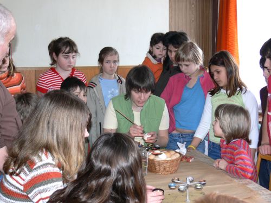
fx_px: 423
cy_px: 102
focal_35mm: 54
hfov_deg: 35.5
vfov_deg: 27.0
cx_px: 136
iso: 100
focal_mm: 11.4
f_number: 3.2
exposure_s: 1/30
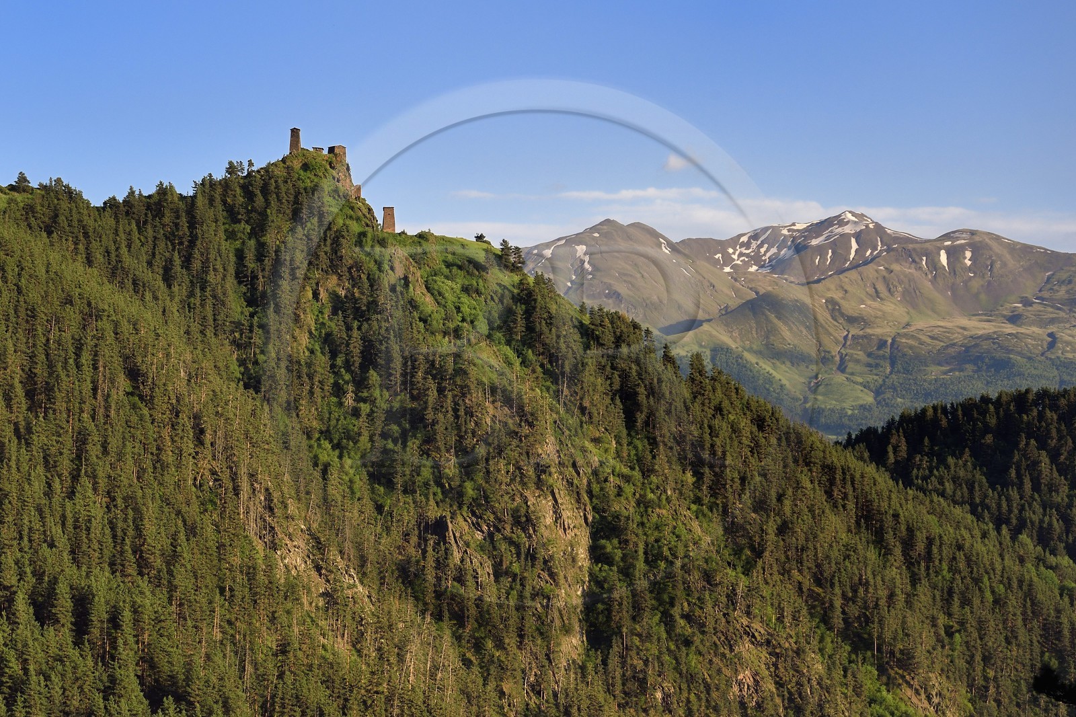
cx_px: 538
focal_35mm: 70
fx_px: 2092
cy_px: 358
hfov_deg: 28.8
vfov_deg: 19.4
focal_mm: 70
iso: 400
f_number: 8
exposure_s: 1/800
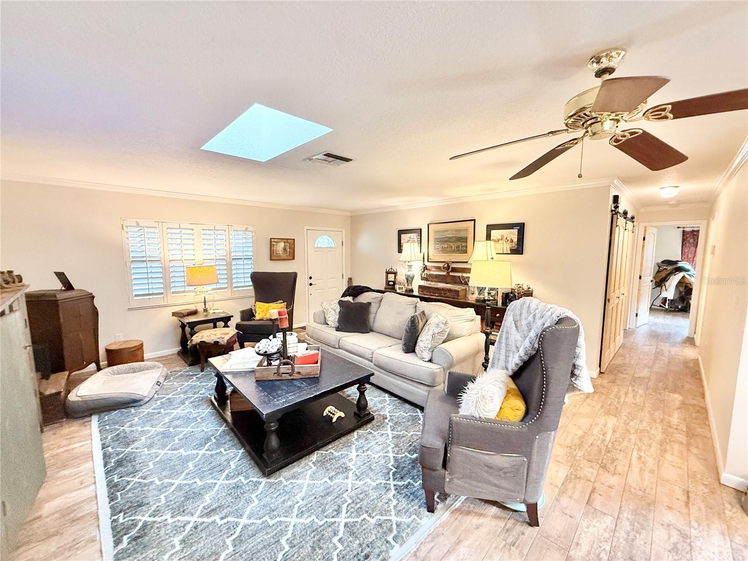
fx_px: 303
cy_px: 280
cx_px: 374
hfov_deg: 102.1
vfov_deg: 85.7
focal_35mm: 14
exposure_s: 1/60
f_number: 2.2
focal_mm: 2.22
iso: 500
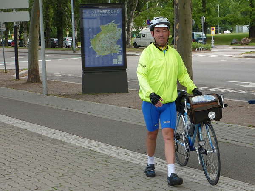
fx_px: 589
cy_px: 96
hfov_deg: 24.4
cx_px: 128
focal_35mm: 80
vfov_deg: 18.4
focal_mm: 7.3
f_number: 3.7
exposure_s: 1/100
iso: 80
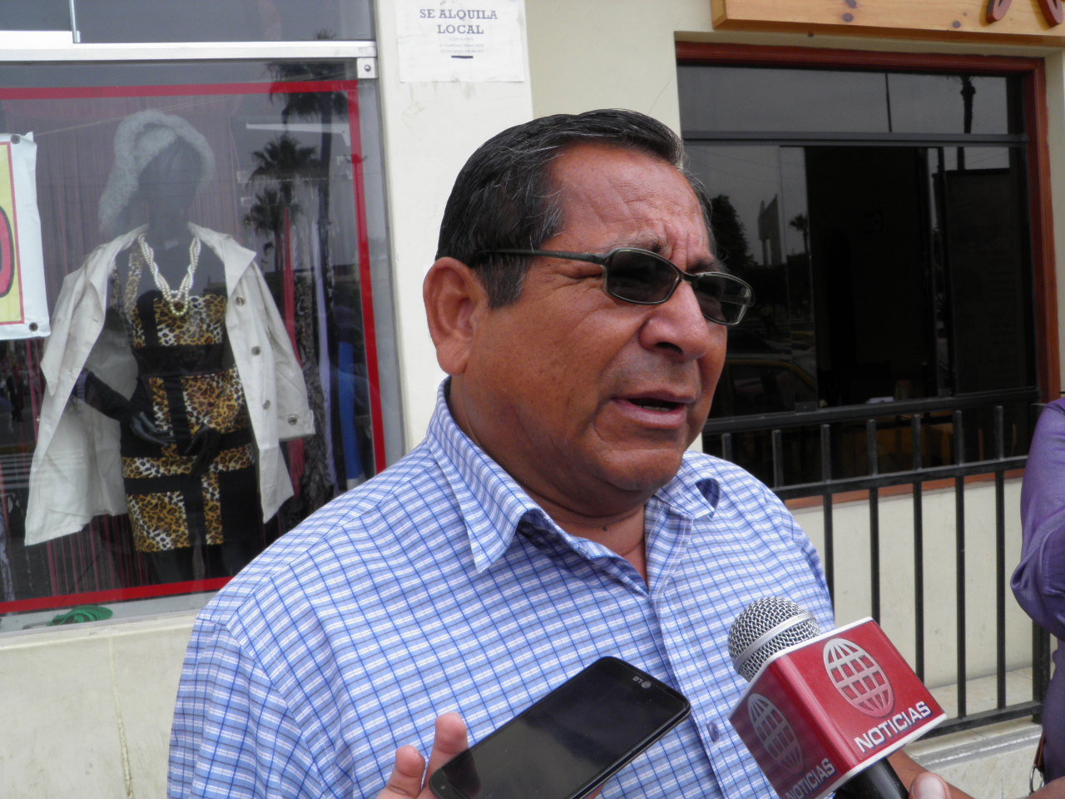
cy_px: 400
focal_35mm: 30
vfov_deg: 46.8
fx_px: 923
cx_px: 532
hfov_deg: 60.0
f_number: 5.9
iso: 50
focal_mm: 5.5
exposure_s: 1/160
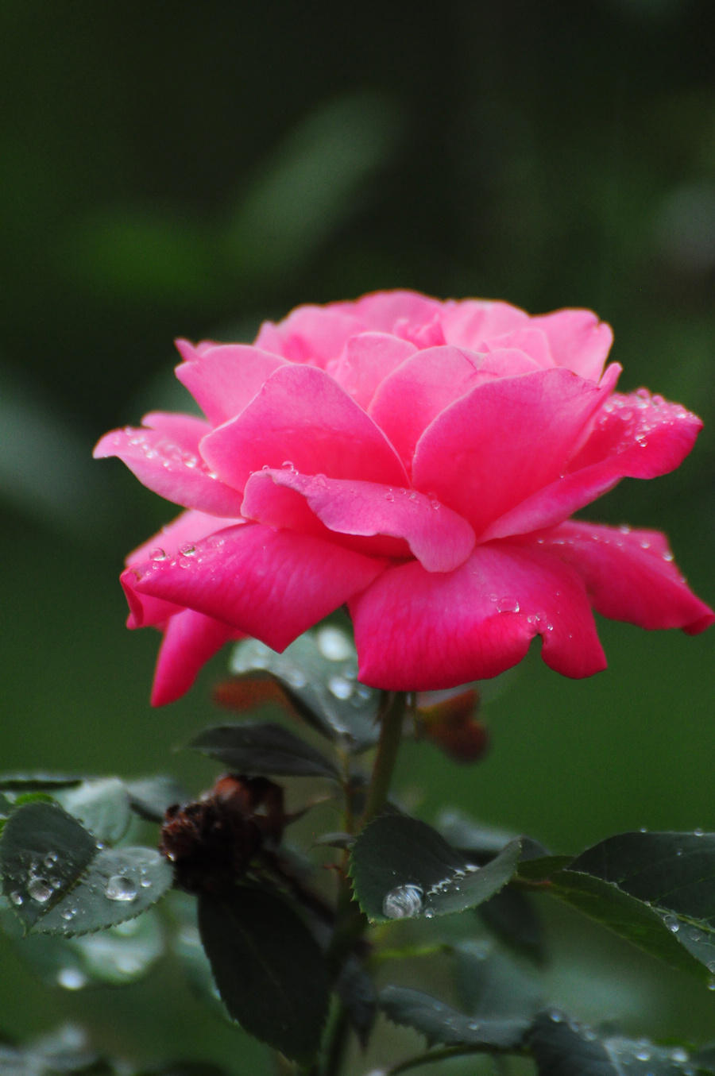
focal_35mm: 450
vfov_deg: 4.6
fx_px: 13440
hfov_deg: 3.0
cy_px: 538
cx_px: 358
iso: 1000
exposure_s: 1/80
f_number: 5.6
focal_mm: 300
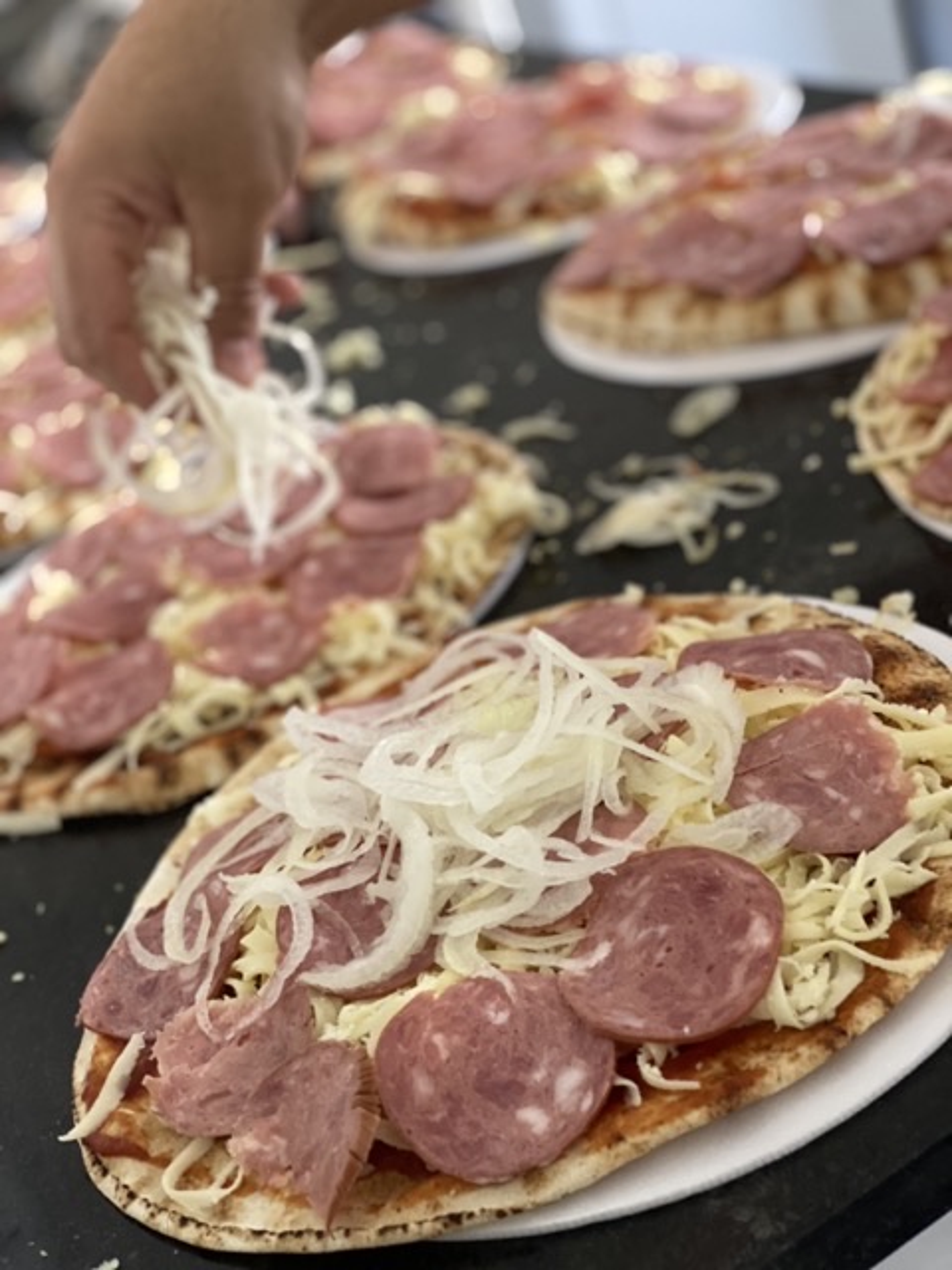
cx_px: 476
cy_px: 635
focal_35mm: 52
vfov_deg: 36.8
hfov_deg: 28.0
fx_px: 1907
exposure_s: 1/40
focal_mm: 6
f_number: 2
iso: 250
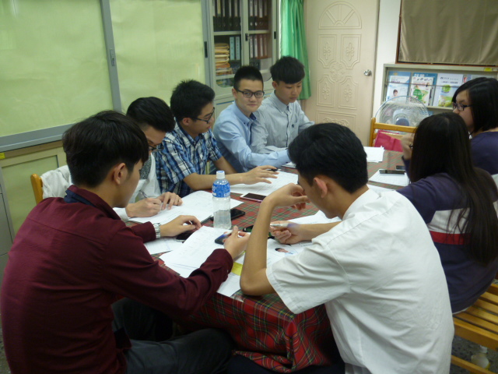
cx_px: 249
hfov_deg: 58.4
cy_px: 187
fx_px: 446
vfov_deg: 45.4
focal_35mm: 31
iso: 160
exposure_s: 1/30
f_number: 2.8
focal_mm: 5.5
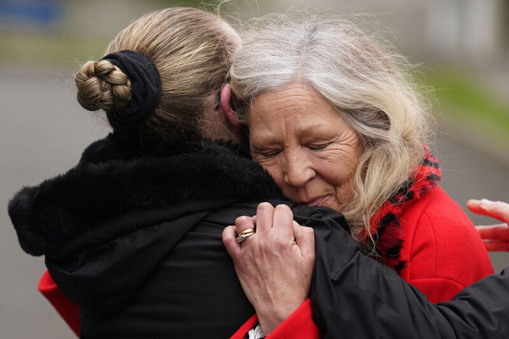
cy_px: 170
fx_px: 2827
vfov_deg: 6.9
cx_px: 254
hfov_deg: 10.3
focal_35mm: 200
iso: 800
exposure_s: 1/1250
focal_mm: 200
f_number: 4
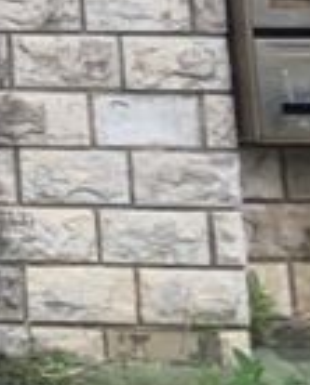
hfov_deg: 7.2
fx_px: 2012
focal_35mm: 176
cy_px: -538
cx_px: -807
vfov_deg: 9.7
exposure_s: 1/121
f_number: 1.8
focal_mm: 4.25
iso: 32
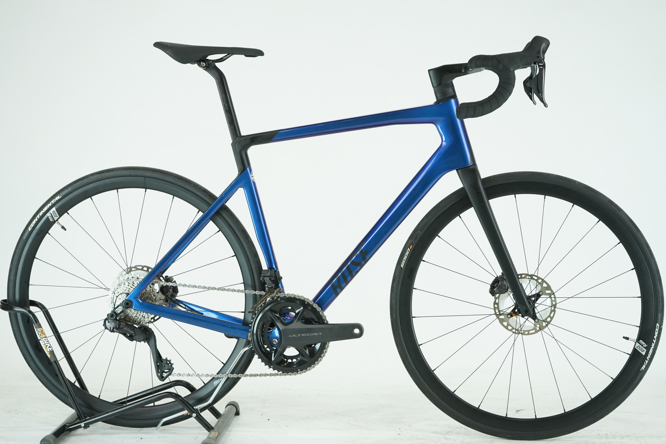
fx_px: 1221
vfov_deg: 20.6
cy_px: 222
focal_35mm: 66
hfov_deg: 30.5
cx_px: 333
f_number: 5.6
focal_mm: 66
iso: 1600
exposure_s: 1/200
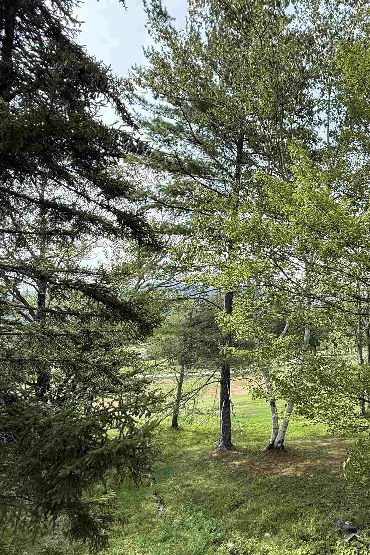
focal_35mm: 22
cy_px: 293
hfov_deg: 54.5
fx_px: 339
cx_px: 278
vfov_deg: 78.5
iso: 64
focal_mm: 2.22
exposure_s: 1/694
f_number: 2.2
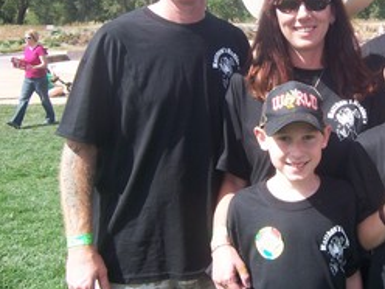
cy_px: 85
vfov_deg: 27.8
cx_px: 297
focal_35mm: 52
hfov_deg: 35.8
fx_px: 578
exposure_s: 1/350
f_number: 3.4
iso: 80
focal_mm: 5.5
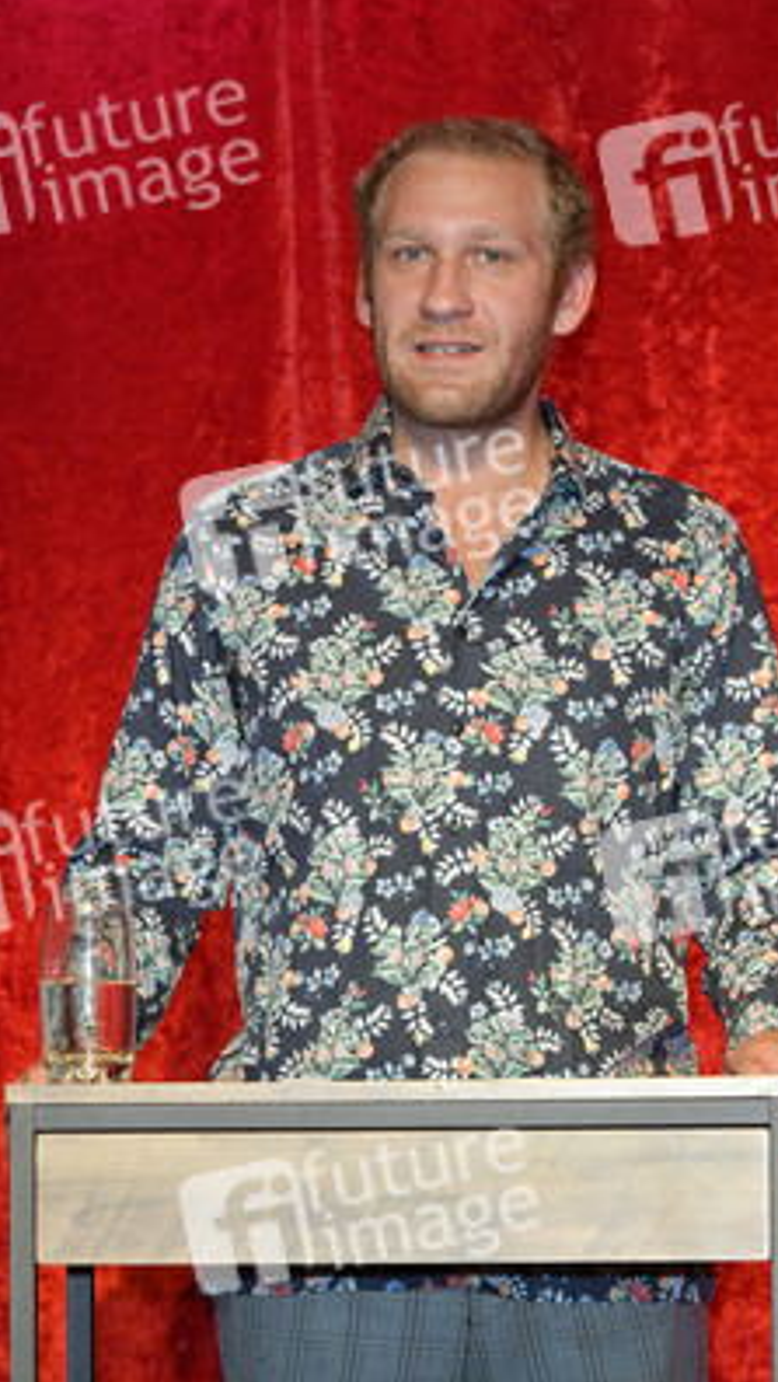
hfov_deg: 7.2
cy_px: 688
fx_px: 6193
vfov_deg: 12.7
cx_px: 461
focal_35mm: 169
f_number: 5.6
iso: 2000
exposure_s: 1/200
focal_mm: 160
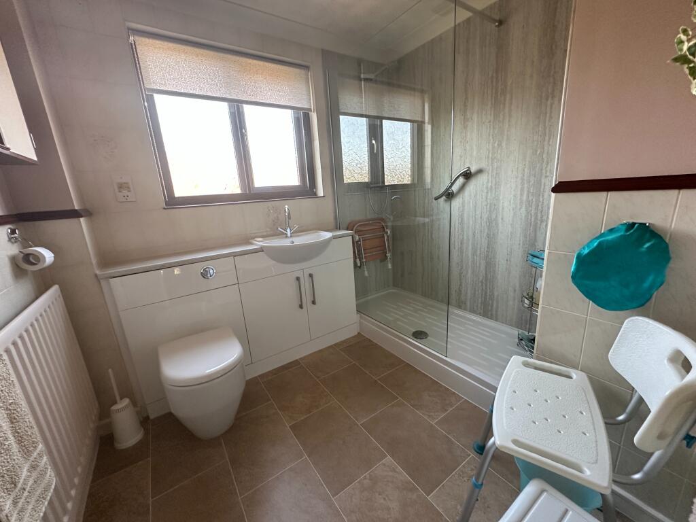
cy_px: 261
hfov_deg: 102.1
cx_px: 348
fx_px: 281
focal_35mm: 14
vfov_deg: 85.7
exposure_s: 1/100
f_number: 2.2
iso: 250
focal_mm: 2.22
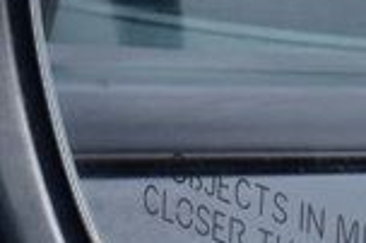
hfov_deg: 4.1
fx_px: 5129
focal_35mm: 505
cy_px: 53
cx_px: 462
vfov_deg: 2.7
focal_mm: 50
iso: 400
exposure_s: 1/100
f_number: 9
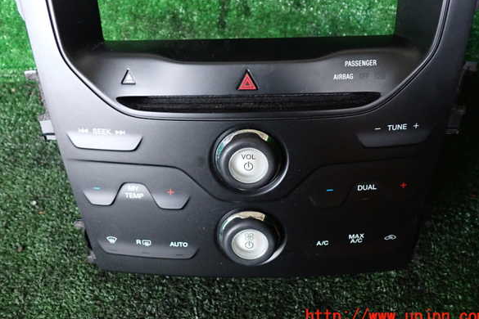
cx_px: 245
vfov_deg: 41.1
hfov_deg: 58.7
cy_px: 143
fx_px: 426
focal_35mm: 32
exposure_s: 1/15
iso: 800
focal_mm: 5.4
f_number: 2.3
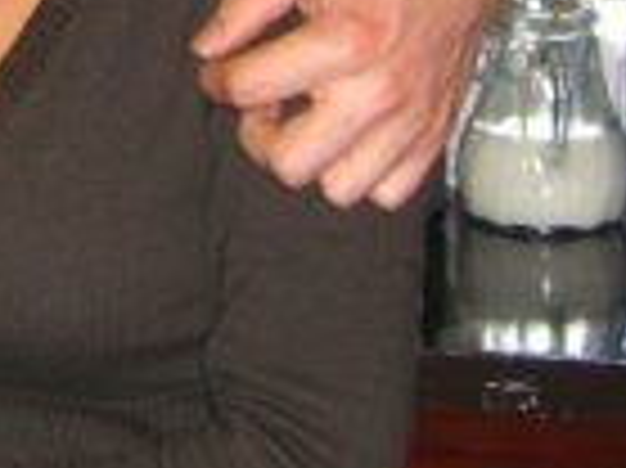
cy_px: -464
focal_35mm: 164
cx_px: -257
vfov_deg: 8.6
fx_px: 2963
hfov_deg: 11.6
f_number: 2.8
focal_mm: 7.9
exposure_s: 1/60
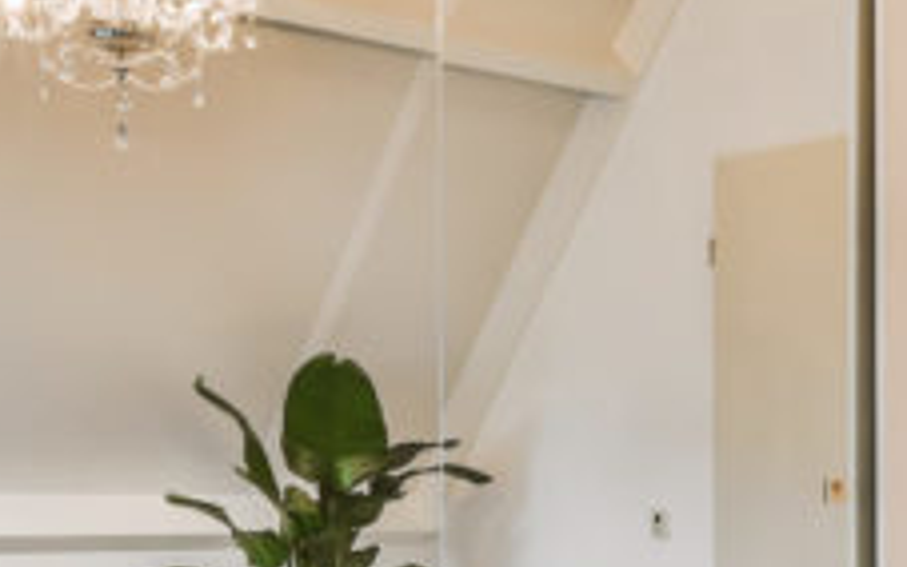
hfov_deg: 25.6
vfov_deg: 18.3
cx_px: 1183
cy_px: 581
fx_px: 1706
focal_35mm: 69
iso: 100
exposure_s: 1
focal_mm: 10
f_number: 13
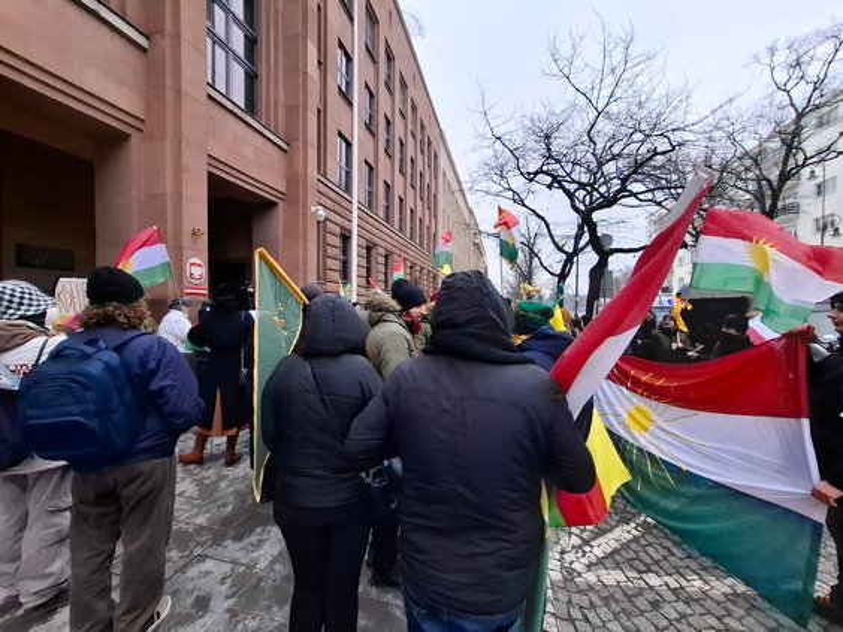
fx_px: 317
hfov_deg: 106.2
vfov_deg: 89.9
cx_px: 422
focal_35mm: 13
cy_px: 316
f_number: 2.2
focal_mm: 1.74
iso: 40
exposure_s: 1/100
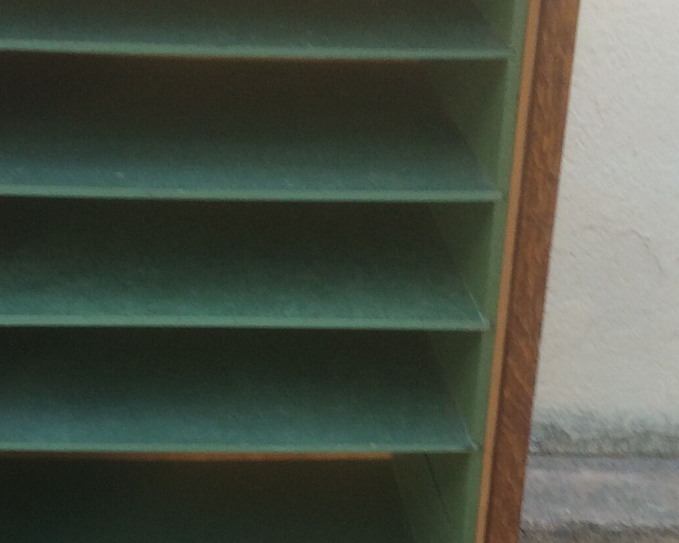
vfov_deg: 16.6
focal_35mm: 90
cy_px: 580
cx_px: 305
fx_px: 1808
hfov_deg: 21.3
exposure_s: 1/100
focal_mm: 4.15
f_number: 2.2
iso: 32
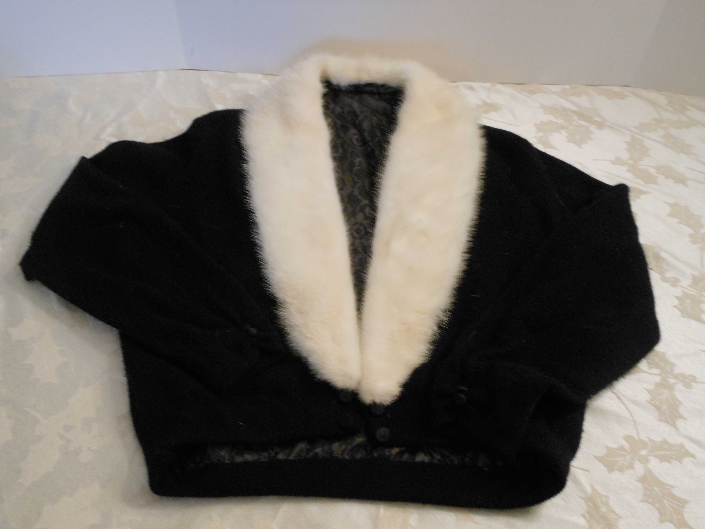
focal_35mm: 33
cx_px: 352
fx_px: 672
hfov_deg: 55.4
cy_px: 264
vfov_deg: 42.9
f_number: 4
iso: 400
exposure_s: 1/25
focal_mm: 5.9
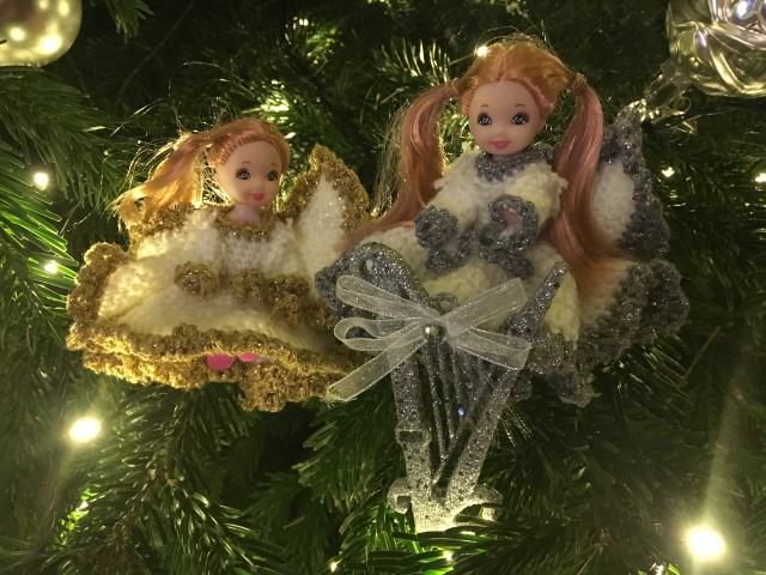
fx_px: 642
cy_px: 288
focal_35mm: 29
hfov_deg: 61.7
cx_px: 383
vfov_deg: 48.2
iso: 320
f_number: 2.2
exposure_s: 1/17
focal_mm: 4.15
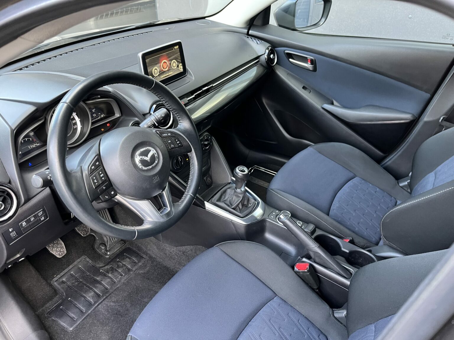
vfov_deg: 53.1
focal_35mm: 26
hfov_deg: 67.3
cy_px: 170
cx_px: 227
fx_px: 341
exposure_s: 1/60
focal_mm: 5.1
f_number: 1.6
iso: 250
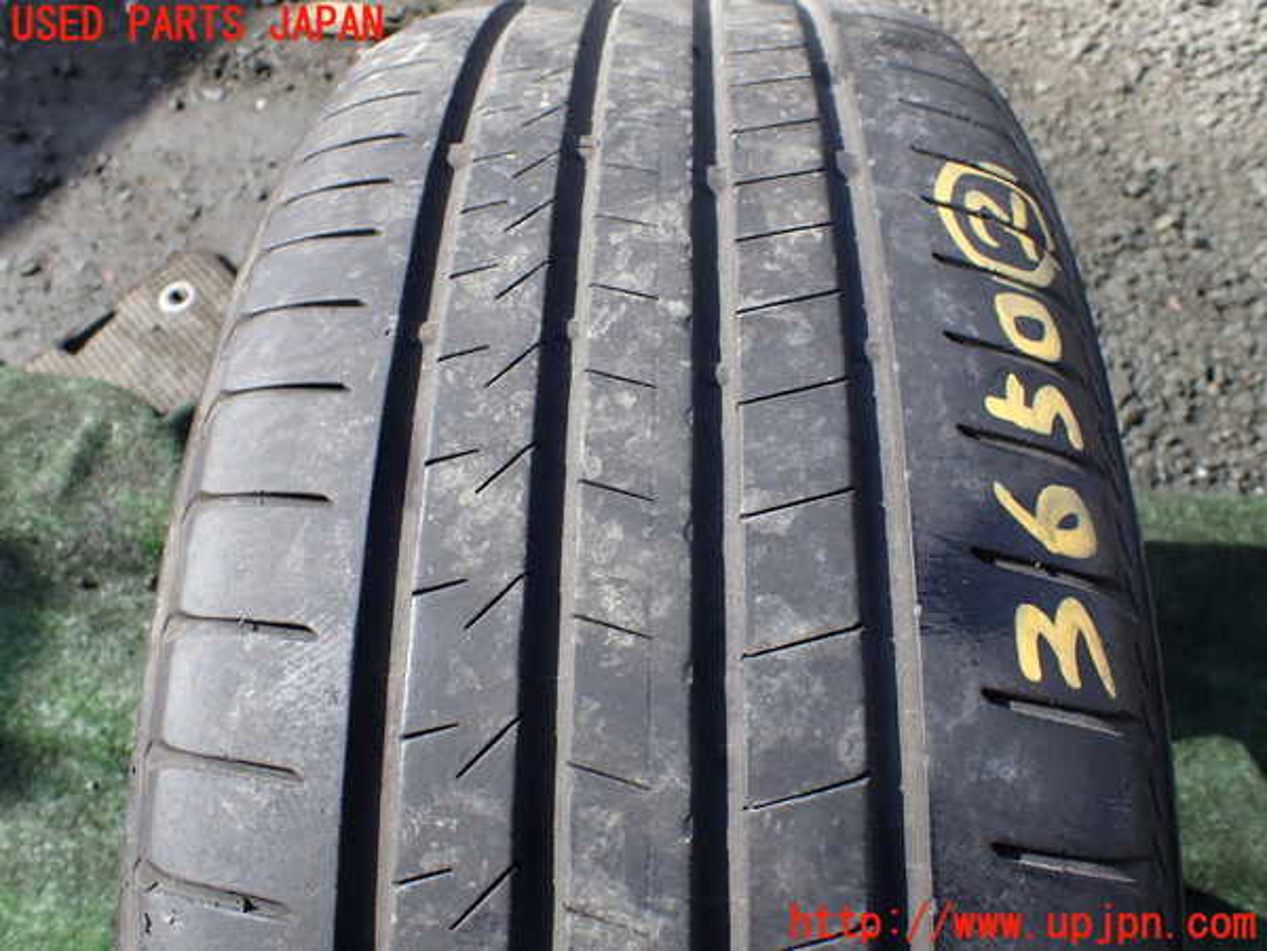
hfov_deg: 60.0
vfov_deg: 46.8
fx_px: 1098
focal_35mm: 30
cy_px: 476
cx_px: 634
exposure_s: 1/400
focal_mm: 5.4
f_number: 3.2
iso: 100
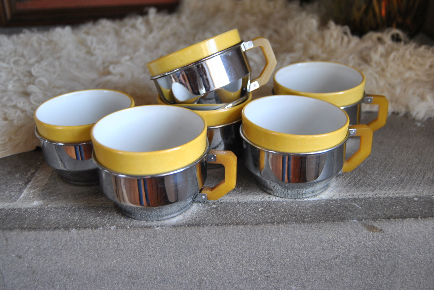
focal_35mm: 42
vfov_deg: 32.0
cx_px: 217
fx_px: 507
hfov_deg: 46.3
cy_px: 145
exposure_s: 1/40
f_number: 4
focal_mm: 28
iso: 200
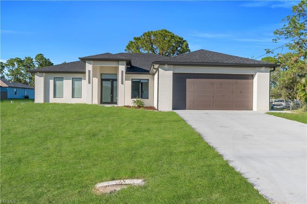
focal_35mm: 27
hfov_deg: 67.4
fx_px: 230
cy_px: 102
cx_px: 154
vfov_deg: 47.9
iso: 100
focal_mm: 18
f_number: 8
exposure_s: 1/320
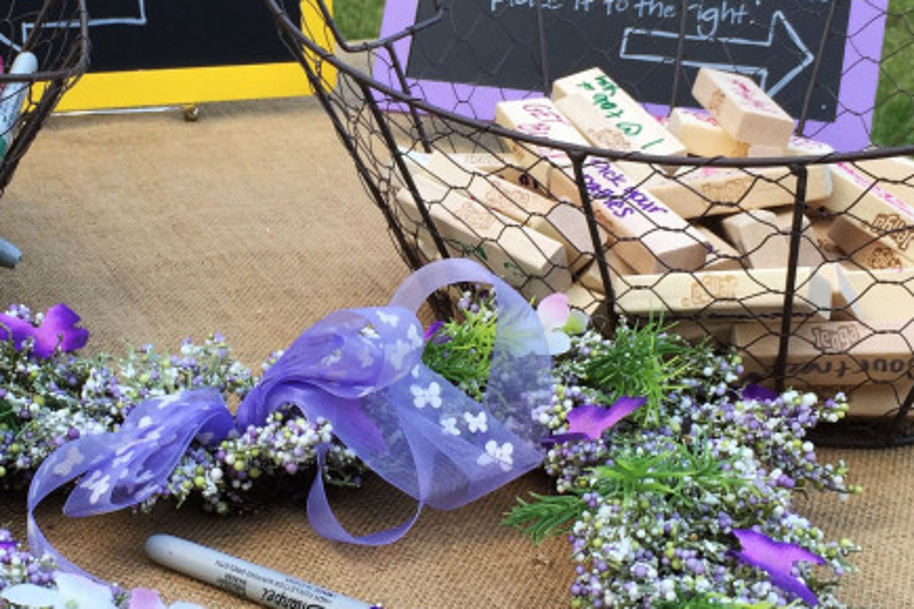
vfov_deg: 19.2
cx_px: 273
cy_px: 267
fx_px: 1802
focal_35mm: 71
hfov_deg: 28.2
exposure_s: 1/163
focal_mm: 4.15
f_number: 2.2
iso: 32
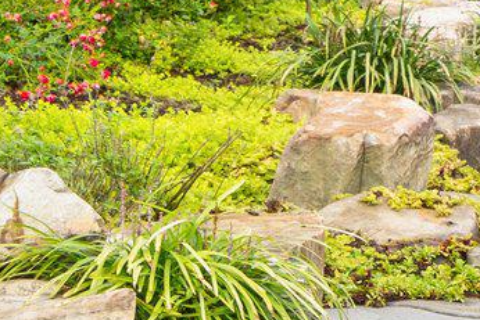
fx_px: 2761
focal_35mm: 207
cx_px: 413
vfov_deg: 6.6
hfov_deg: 9.9
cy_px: 131
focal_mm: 35
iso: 250
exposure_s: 1/125
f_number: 13
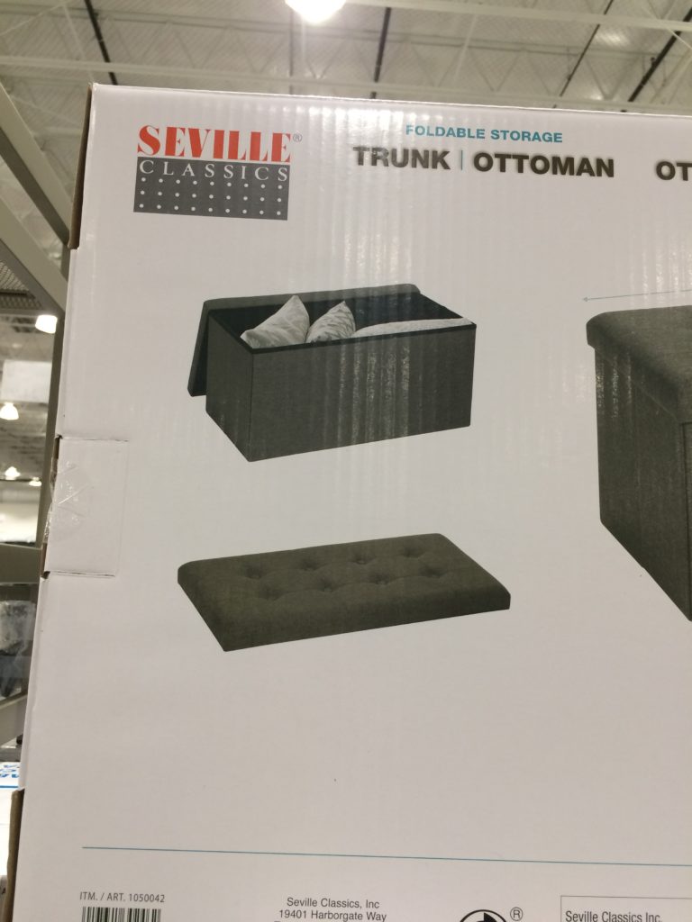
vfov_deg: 61.7
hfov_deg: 48.2
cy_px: 461
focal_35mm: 29
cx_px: 346
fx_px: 773
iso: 80
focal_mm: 4.15
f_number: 2.2
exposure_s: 1/30
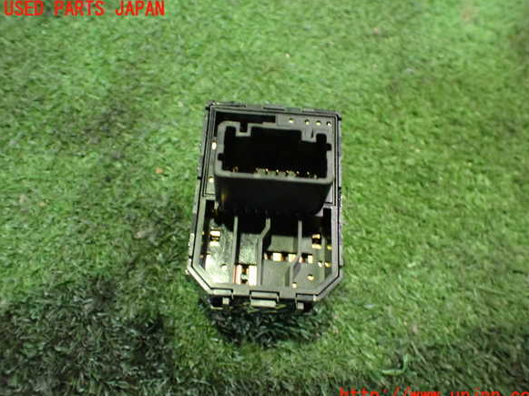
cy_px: 203
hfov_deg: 58.4
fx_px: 473
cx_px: 272
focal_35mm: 31
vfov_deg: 45.4
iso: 1000
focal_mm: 5.4
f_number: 2.3
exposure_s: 1/30
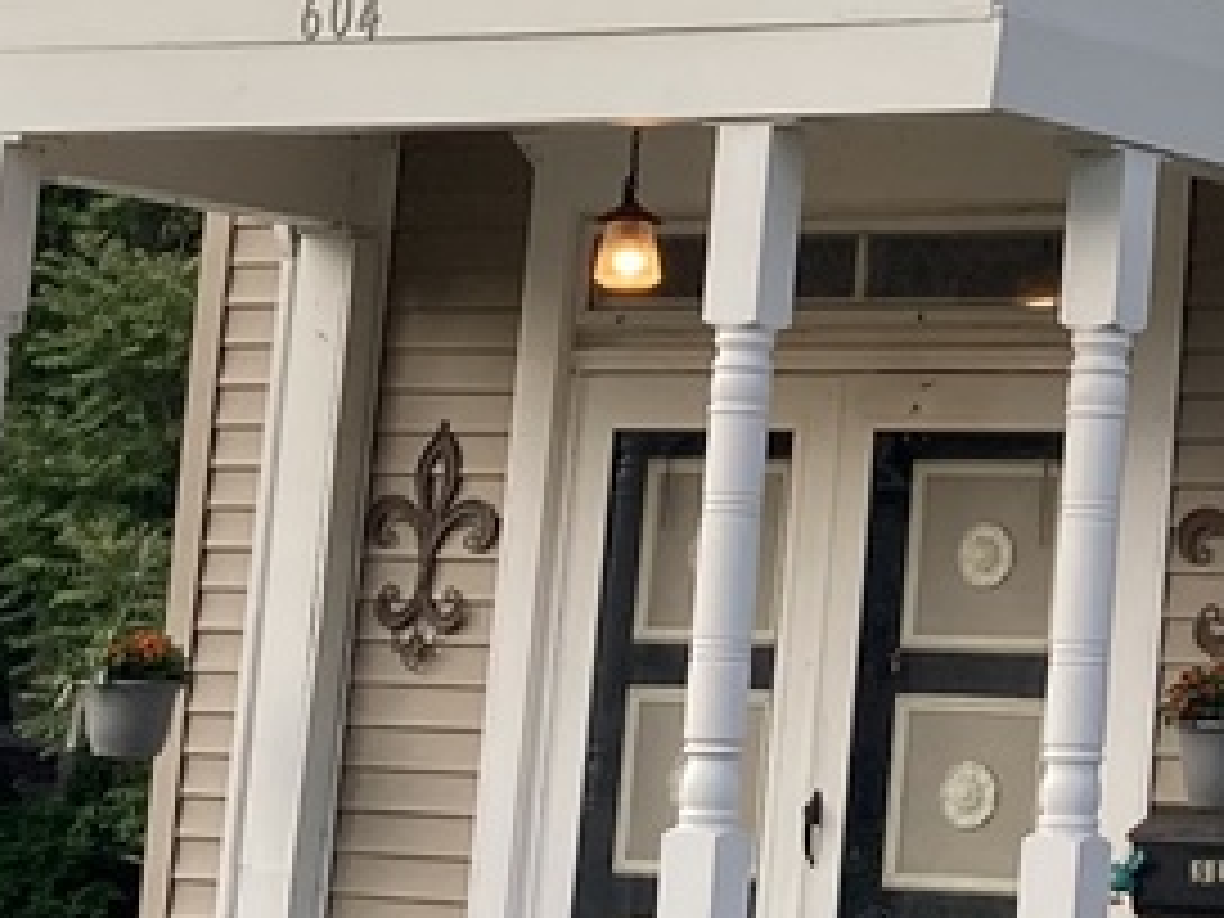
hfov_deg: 13.0
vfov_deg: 9.9
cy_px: -144
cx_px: 1404
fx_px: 5233
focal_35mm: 148
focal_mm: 3.99
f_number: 1.8
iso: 20
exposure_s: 1/170
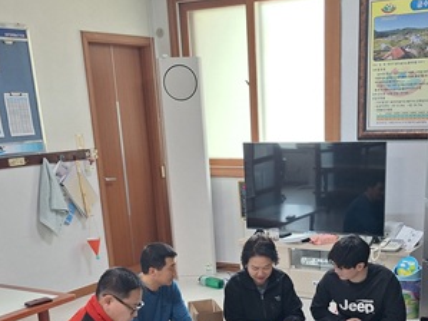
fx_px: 618
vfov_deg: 27.4
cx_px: 276
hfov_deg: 37.9
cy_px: 323
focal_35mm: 50
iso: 50
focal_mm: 5.54
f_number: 1.8
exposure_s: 1/60
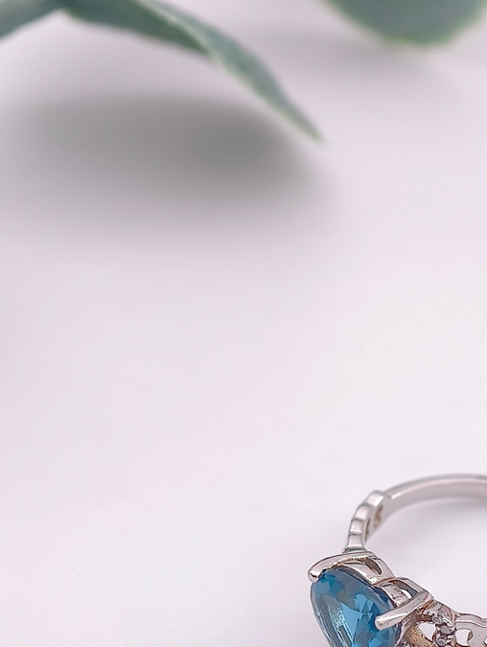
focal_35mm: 222
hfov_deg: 6.7
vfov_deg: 8.9
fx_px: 4155
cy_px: 401
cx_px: 333
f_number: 2.67
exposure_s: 1/200
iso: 125
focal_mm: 22.48
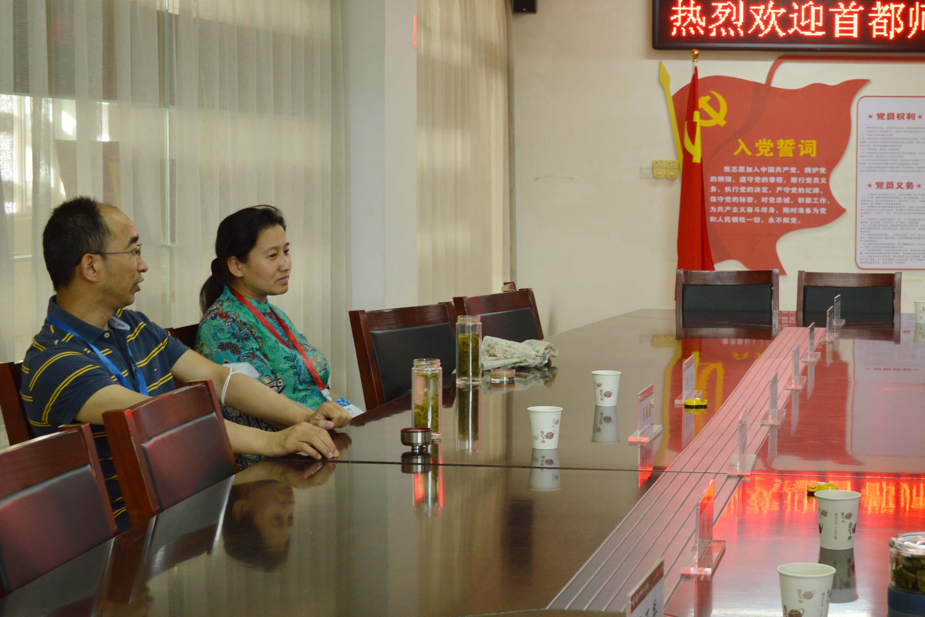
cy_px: 276
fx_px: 1715
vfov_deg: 20.4
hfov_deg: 29.7
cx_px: 703
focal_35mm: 67
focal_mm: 29
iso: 200
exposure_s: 1/20
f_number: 6.3
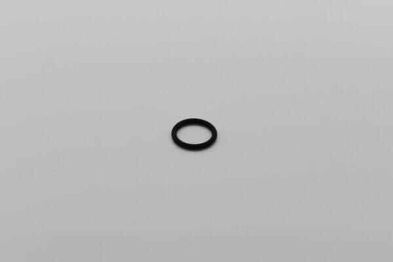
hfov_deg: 24.6
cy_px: 131
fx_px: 901
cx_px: 196
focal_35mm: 82
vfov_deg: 16.6
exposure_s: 1/2000
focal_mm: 55
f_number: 8
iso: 1600
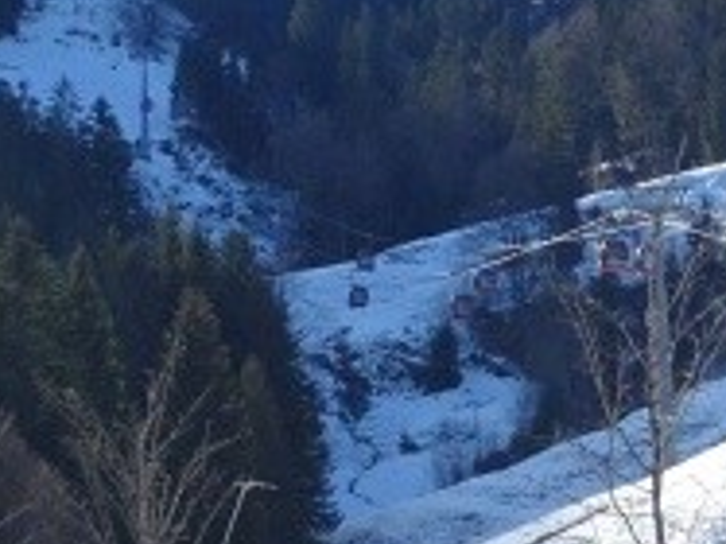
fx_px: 3563
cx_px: 722
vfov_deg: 8.7
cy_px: 420
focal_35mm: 170
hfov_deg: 11.5
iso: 80
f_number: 4
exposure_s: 1/640
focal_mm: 5.26
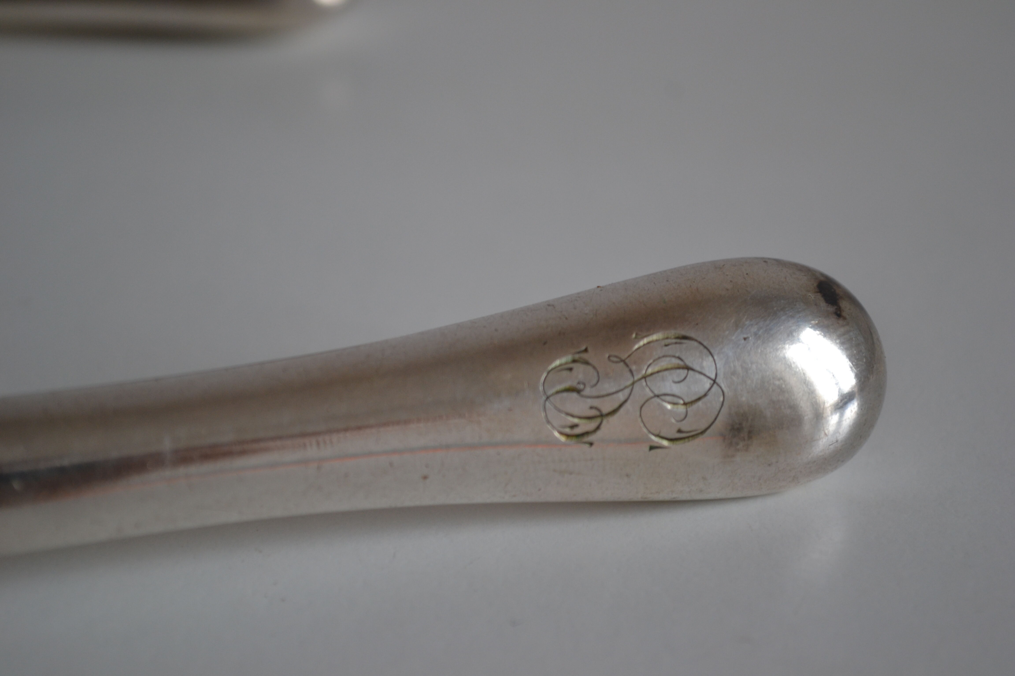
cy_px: 338
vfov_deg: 16.6
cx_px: 508
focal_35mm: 82
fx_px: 2326
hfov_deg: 24.6
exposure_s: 1/50
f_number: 5.6
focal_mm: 55
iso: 400
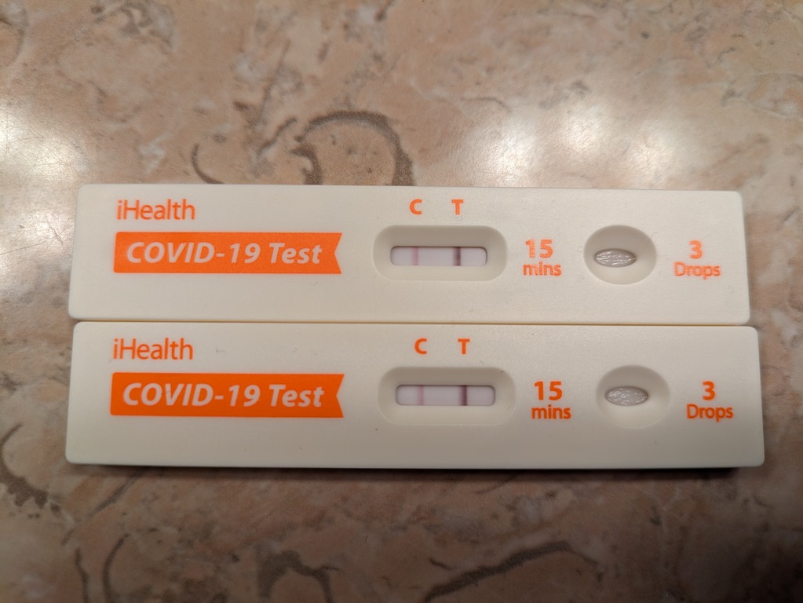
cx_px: 402
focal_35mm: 25
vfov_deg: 54.9
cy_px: 302
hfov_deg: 69.4
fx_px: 580
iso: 73
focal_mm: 5.43
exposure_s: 1/60
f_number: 1.89
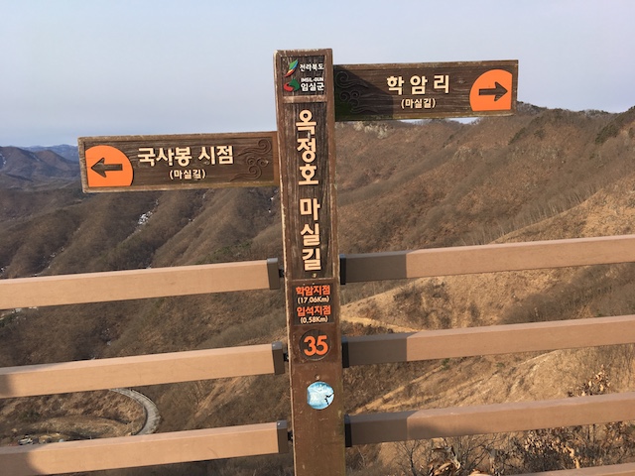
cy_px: 238
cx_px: 318
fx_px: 532
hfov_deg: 61.7
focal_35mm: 29
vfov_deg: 48.2
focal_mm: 4.15
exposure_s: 1/1026
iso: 25
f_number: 2.2
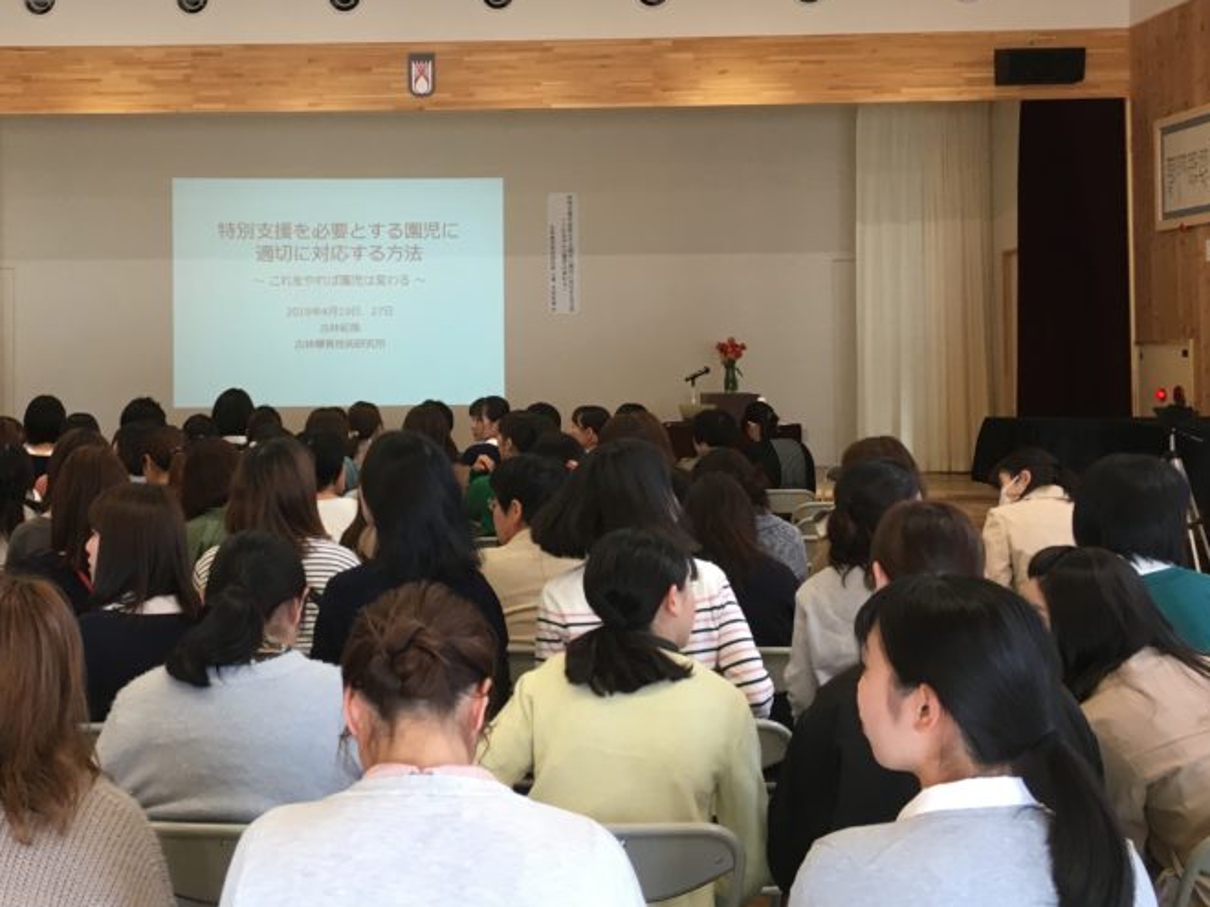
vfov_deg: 31.9
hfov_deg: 41.2
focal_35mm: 45
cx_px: 352
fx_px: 1573
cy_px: 310
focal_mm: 4.15
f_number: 2.2
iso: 32
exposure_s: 1/30
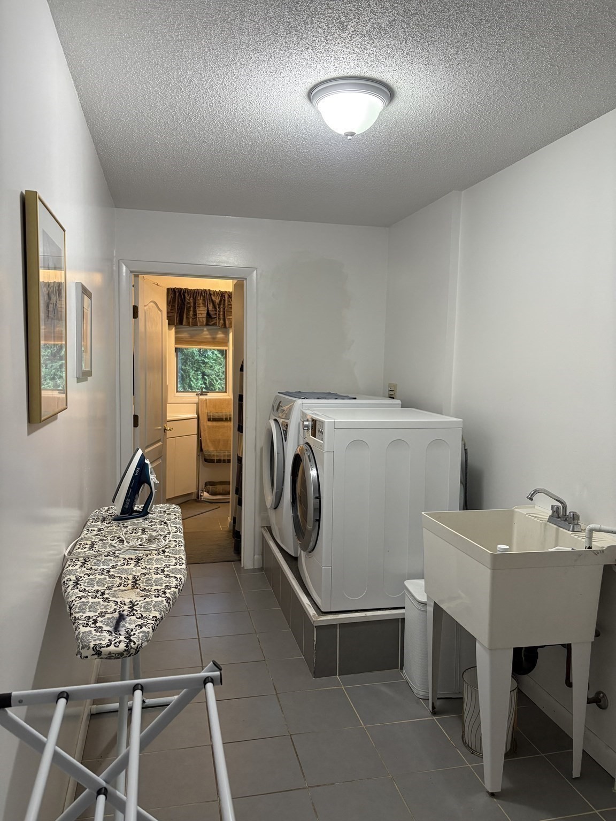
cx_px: 308
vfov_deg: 67.3
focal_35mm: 26
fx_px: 617
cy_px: 410
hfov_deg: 53.1
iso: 200
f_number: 1.6
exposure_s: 1/60
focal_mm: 5.96
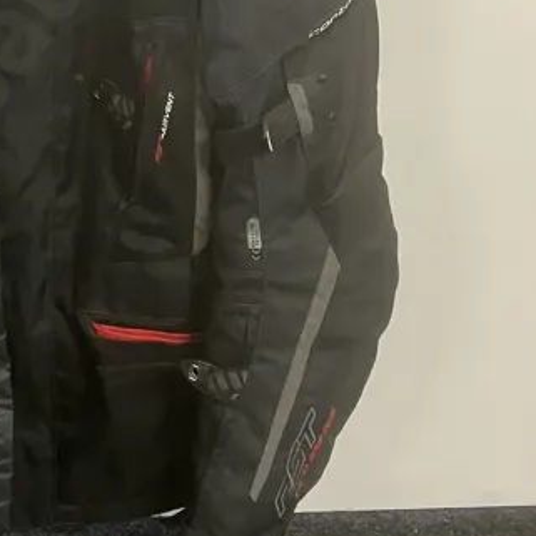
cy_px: 107
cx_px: -38
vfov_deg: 21.6
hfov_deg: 21.0
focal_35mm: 79
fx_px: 1384
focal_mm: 3.99
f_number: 1.8
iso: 250
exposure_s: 1/50
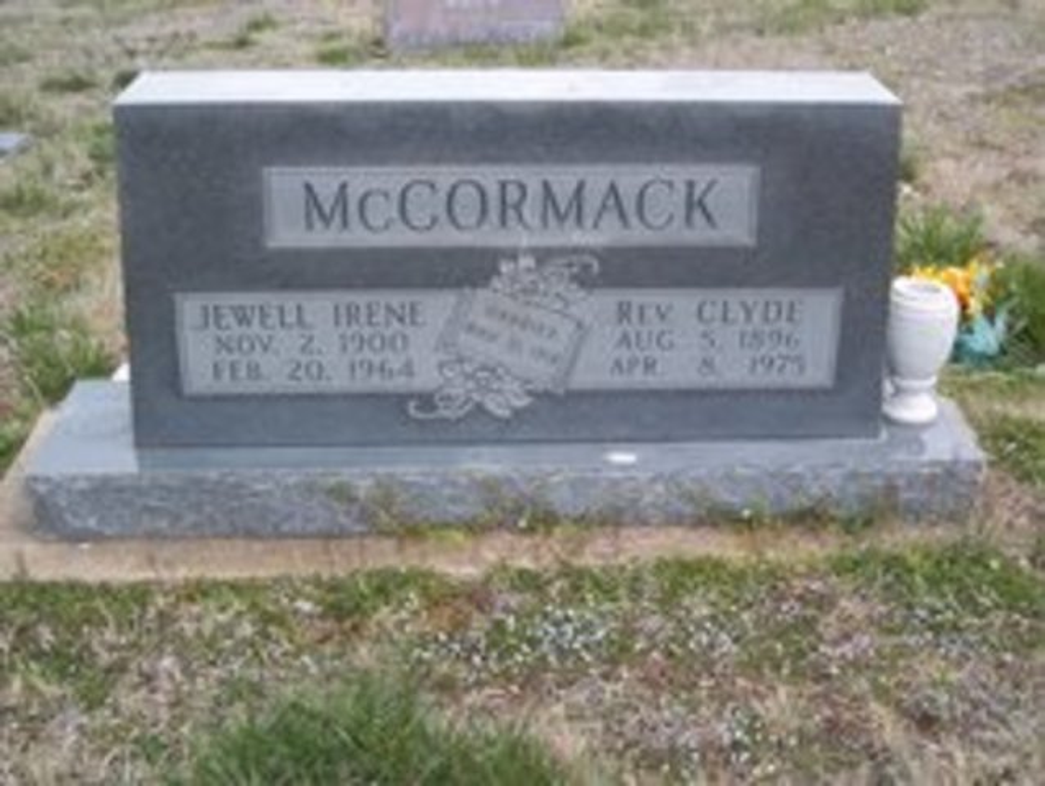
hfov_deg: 40.4
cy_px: 393
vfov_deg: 30.9
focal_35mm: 47
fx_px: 1420
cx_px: 522
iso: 64
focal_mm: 8.3
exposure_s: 1/250
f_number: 4.58
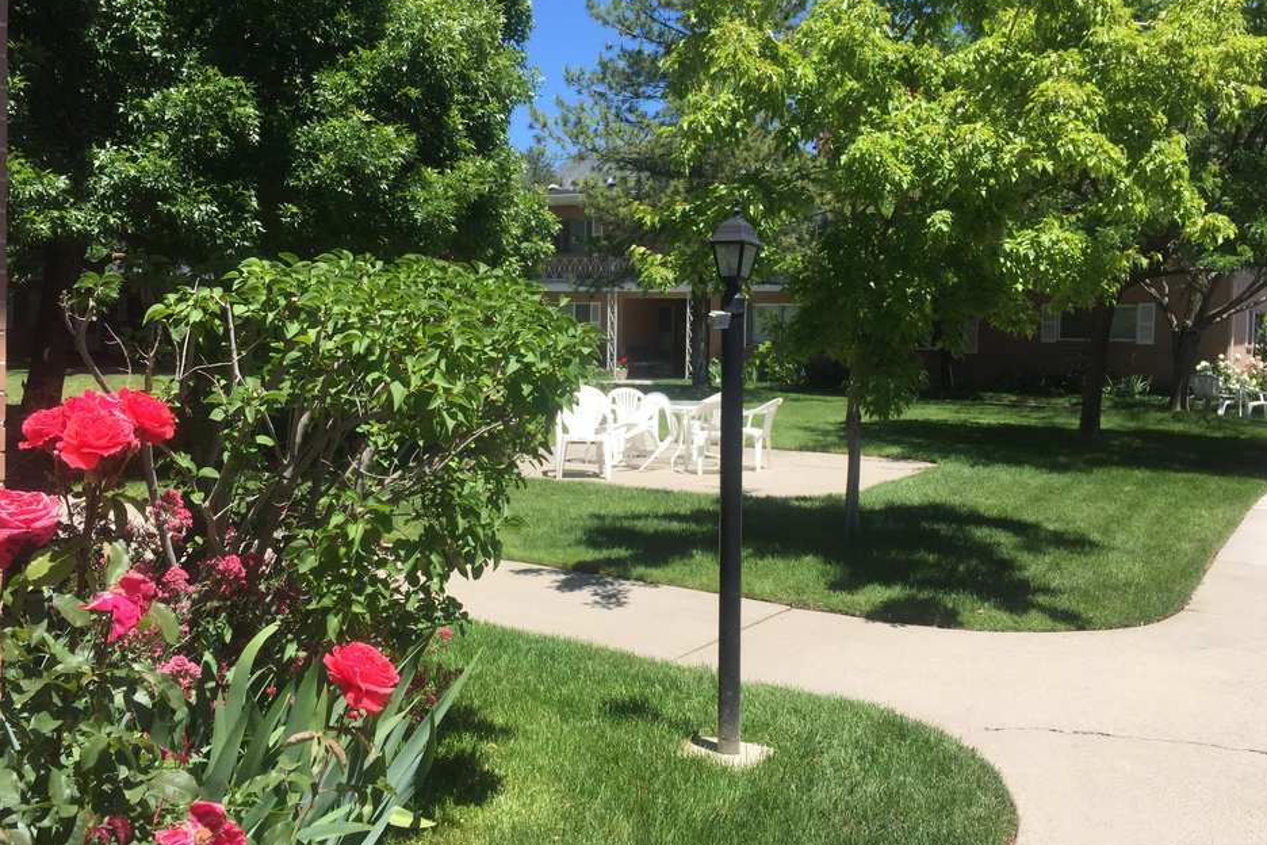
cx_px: 627
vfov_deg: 39.9
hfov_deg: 57.2
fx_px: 1161
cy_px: 375
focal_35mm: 33
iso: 32
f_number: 2.2
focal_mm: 4.15
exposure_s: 1/1647
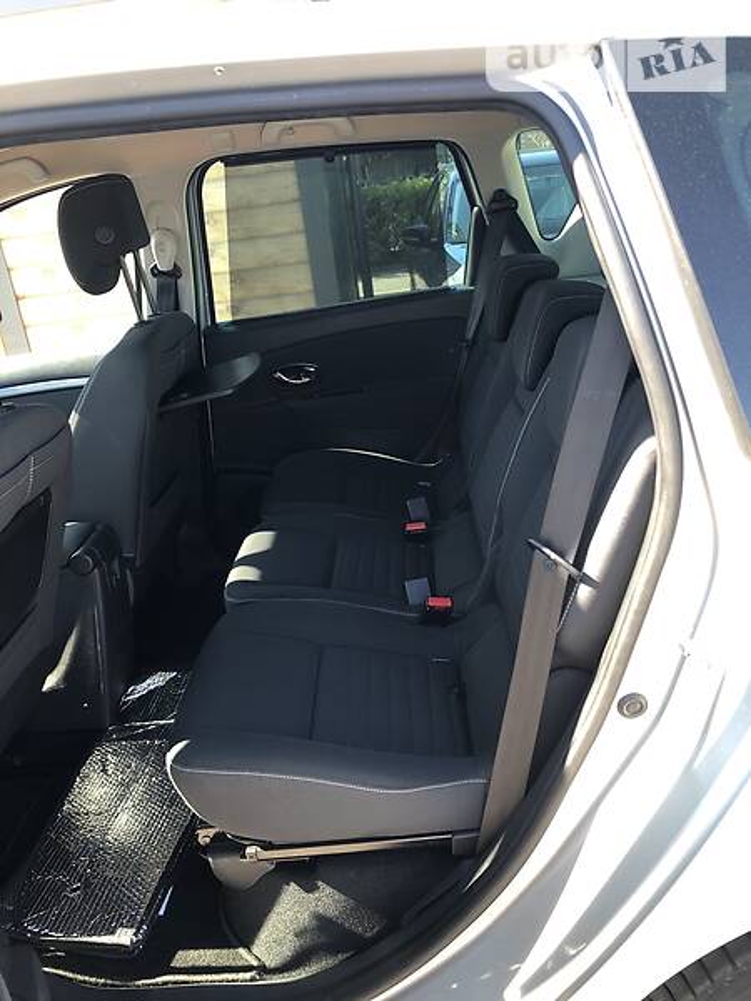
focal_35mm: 28
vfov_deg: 63.4
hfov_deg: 49.7
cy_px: 500
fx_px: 810
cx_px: 376
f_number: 1.8
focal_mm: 4
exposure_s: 1/80
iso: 32
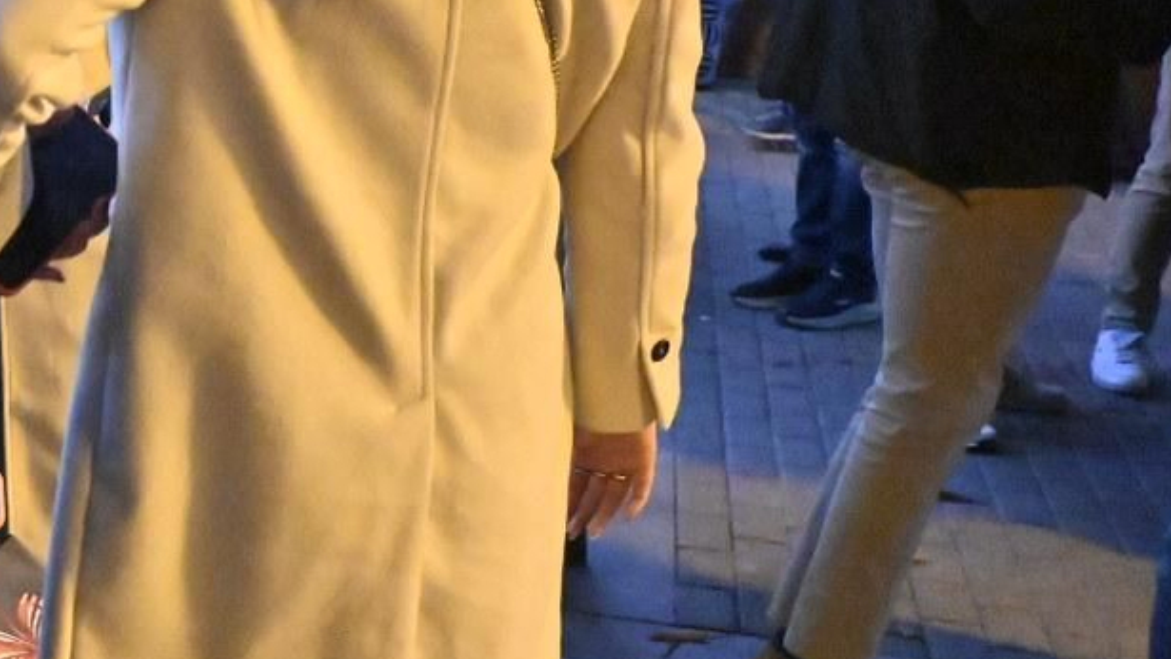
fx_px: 2474
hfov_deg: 24.4
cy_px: 258
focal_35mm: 80
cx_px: -189
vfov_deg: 15.2
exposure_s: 1/125
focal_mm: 19.5
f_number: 4
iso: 12800
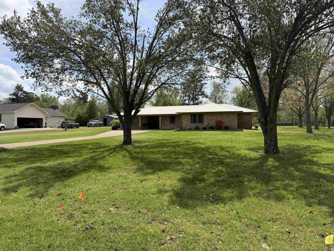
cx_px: 167
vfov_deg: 56.8
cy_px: 126
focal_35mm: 24
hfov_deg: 71.6
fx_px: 232
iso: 80
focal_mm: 6.76
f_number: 1.78
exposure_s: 1/4673
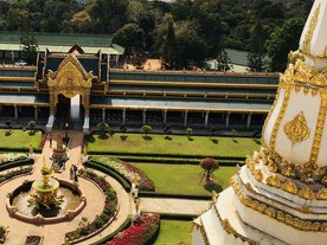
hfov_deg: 43.7
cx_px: 94
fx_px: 397
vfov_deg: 34.3
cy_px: 108
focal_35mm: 42
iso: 25
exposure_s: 1/1876
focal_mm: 4.15
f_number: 2.2
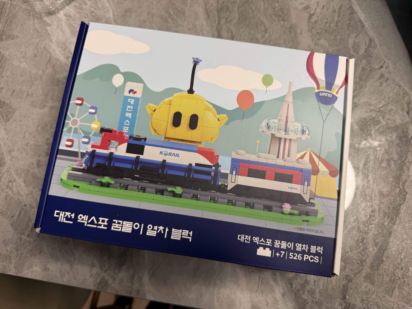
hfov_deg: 71.6
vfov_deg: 56.8
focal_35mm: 24
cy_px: 154
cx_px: 206
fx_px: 286
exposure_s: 1/120
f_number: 1.78
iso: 100
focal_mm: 6.76
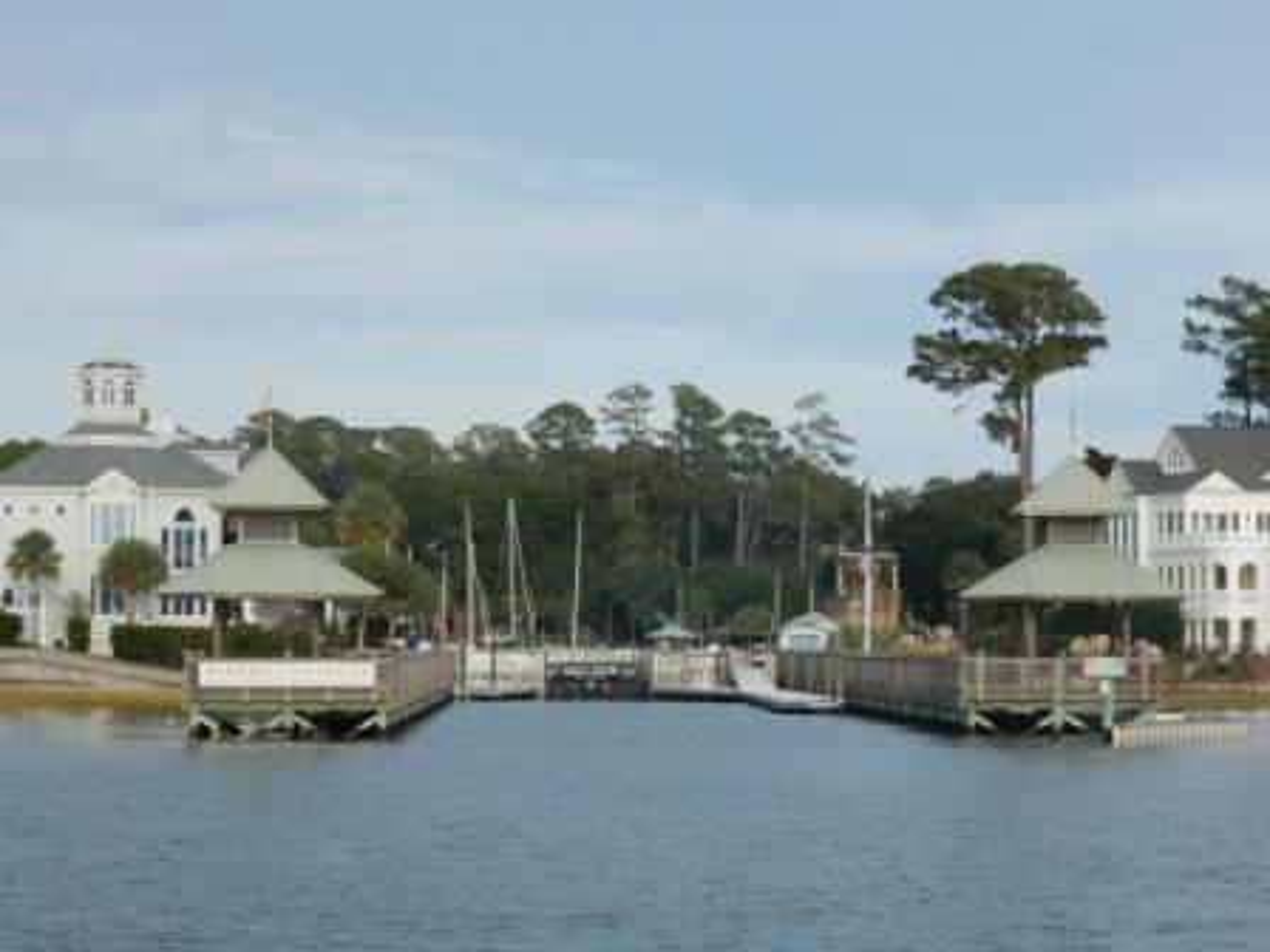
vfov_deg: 12.7
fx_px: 4293
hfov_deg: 16.8
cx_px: 635
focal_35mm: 117
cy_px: 476
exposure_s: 1/400
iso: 125
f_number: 5.6
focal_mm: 20.9
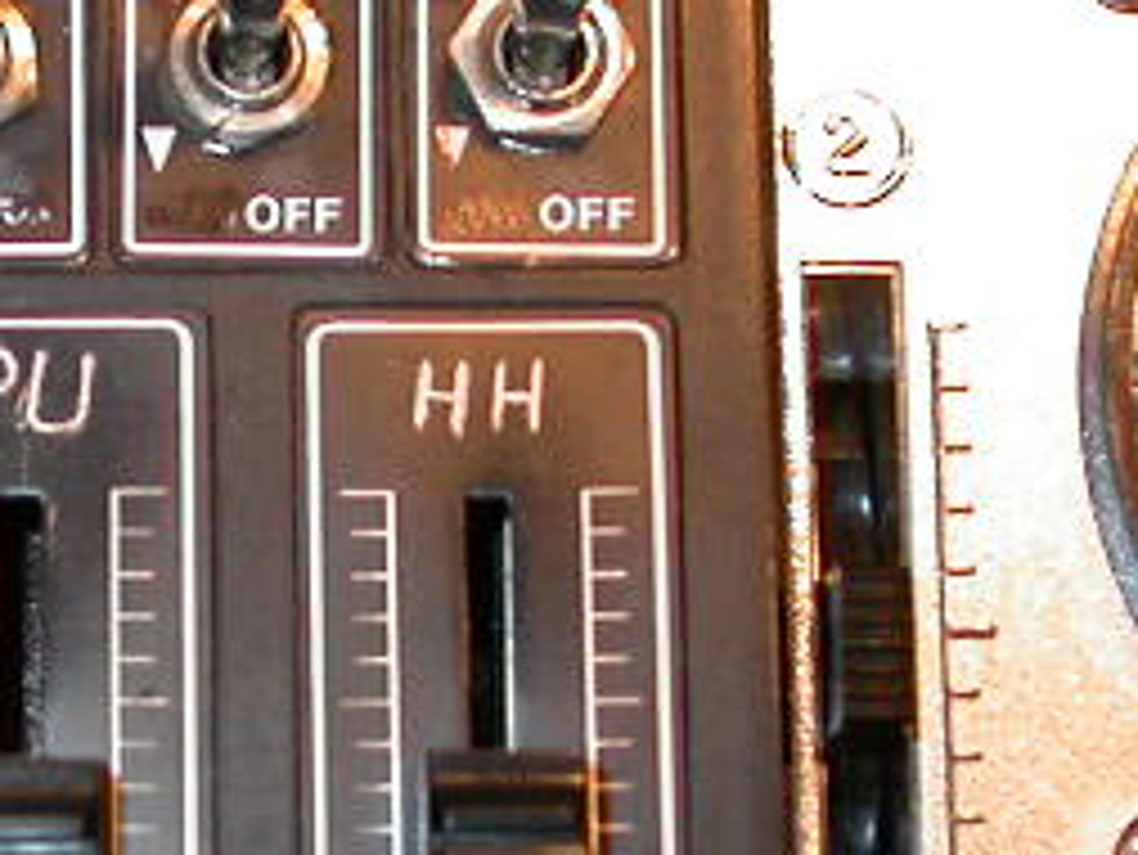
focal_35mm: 154
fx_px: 5065
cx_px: 207
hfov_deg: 12.8
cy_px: 747
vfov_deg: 9.6
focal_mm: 7.85
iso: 100
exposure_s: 1/30
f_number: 2.6
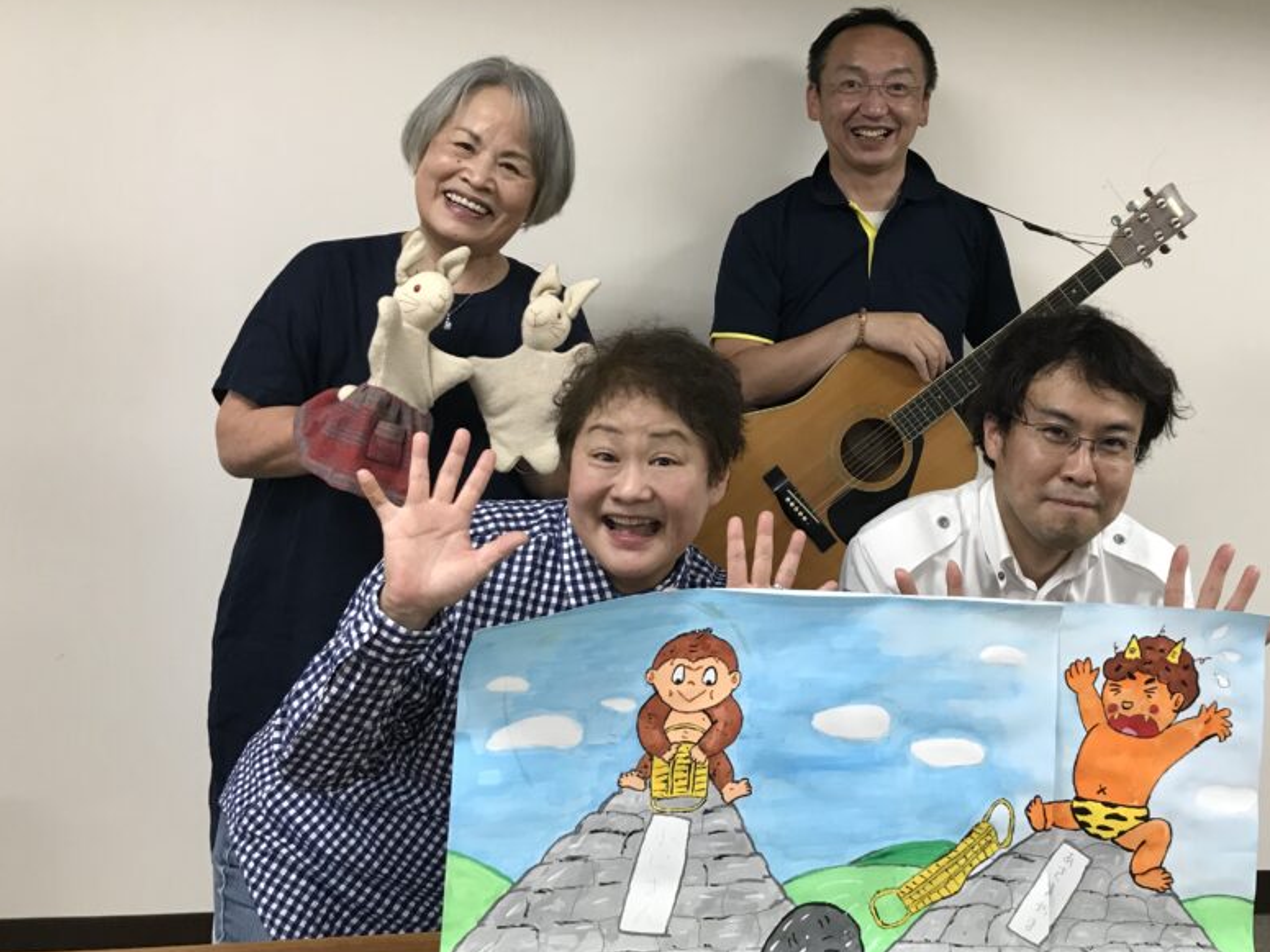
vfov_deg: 38.6
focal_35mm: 37
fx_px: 1357
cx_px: 824
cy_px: 405
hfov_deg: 49.5
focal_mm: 3.99
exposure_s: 1/30
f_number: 1.8
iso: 32
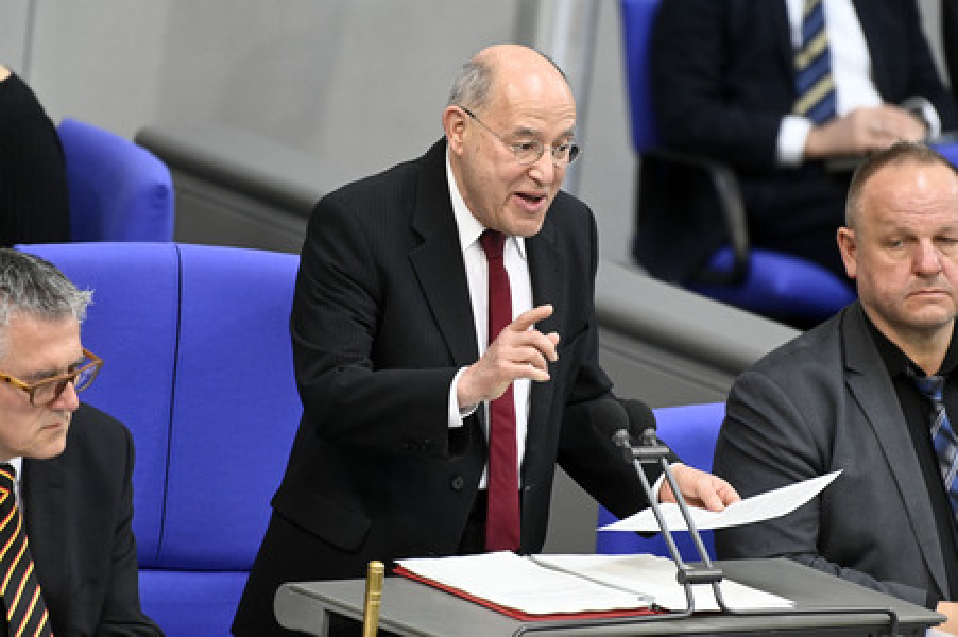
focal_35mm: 460
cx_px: 479
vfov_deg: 3.0
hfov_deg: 4.5
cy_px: 318
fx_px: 12232
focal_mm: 460
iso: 10000
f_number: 5.6
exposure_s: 1/400
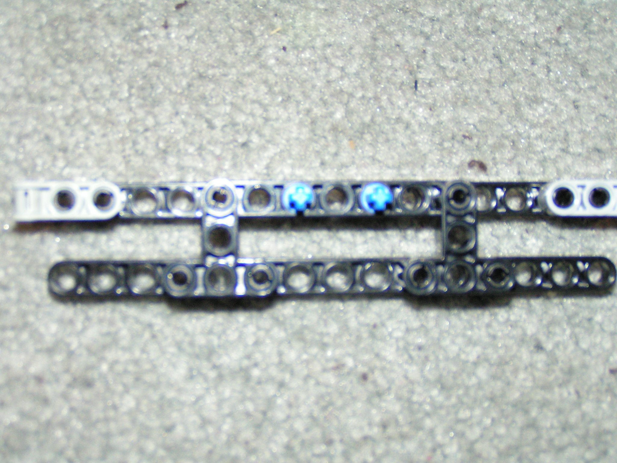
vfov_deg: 22.6
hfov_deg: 29.8
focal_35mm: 65
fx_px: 1159
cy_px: 232
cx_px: 308
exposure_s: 1/80
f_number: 3.2
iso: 200
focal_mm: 10
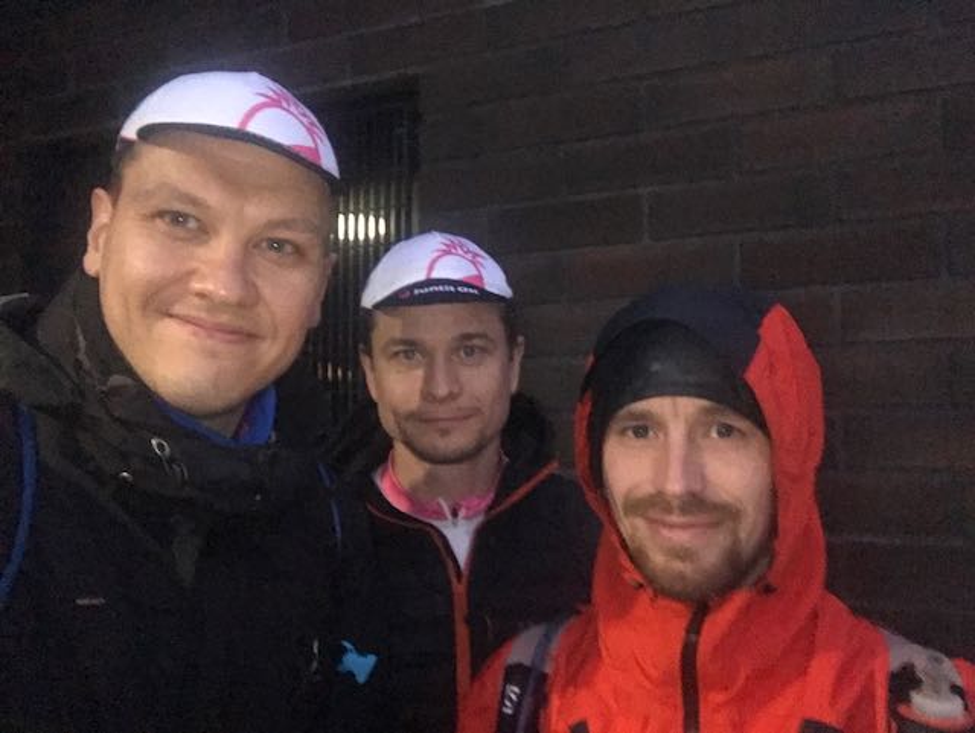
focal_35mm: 32
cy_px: 366
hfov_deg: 56.8
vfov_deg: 44.2
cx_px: 488
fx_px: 902
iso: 800
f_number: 2.2
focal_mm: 2.87
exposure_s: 1/20
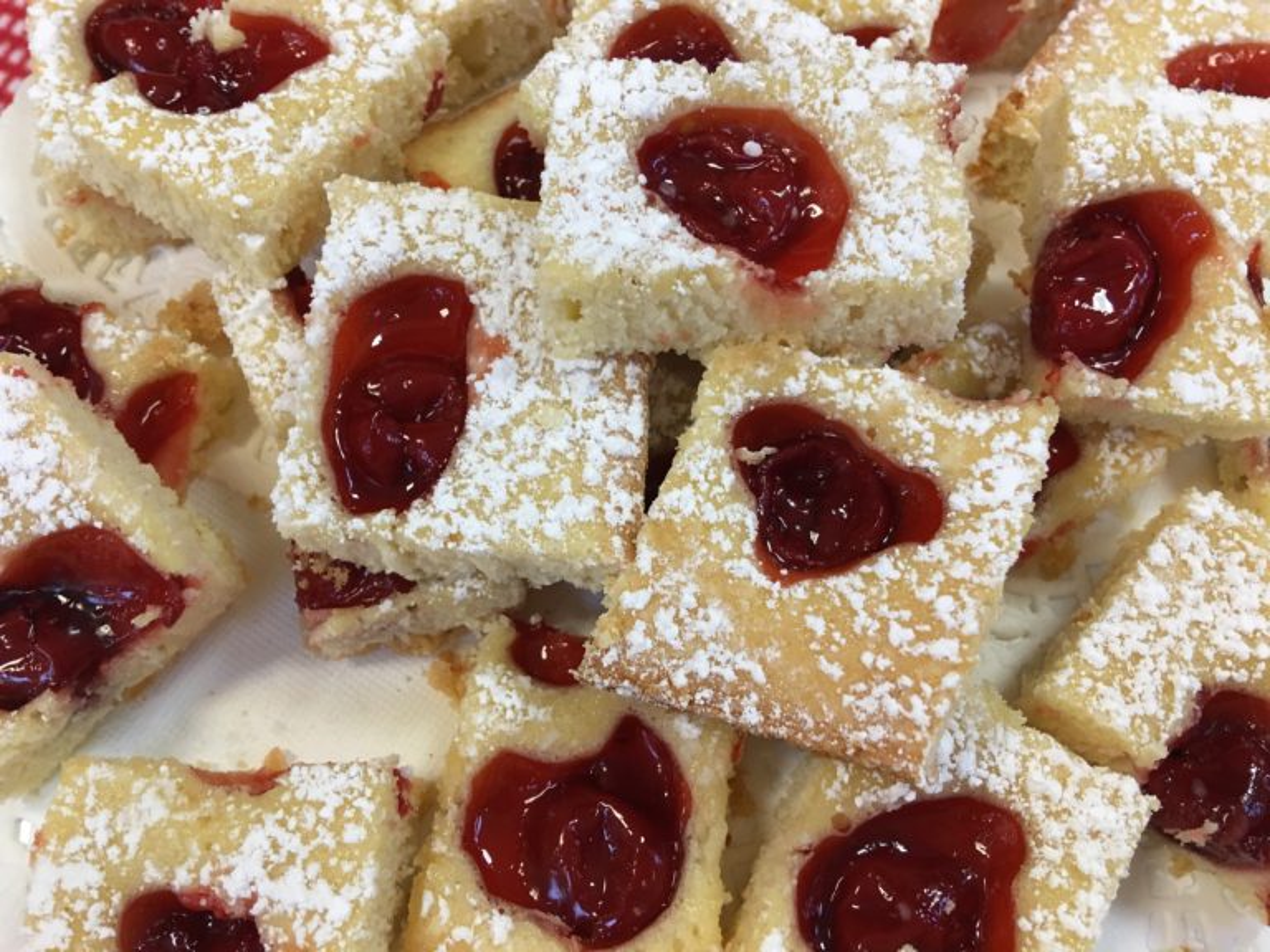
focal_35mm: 29
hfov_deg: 61.7
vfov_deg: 48.2
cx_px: 635
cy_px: 476
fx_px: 1064
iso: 40
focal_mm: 4.15
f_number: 2.2
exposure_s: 1/15
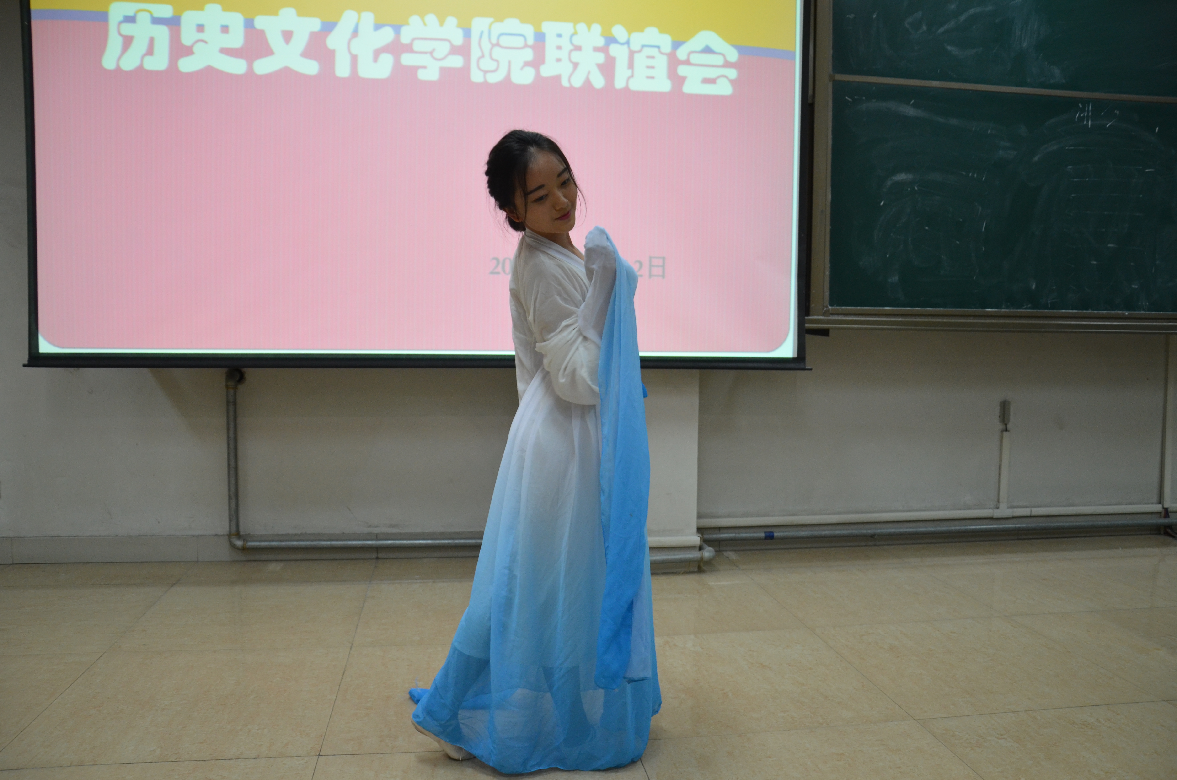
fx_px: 881
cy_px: 390
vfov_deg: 47.7
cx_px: 588
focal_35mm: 27
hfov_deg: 67.5
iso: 800
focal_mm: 18
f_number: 3.5
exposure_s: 1/50
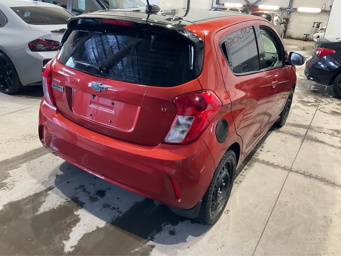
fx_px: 286
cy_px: 128
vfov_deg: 48.2
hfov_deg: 61.7
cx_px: 170
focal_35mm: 29
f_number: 1.8
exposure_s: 1/60
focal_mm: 3
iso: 200
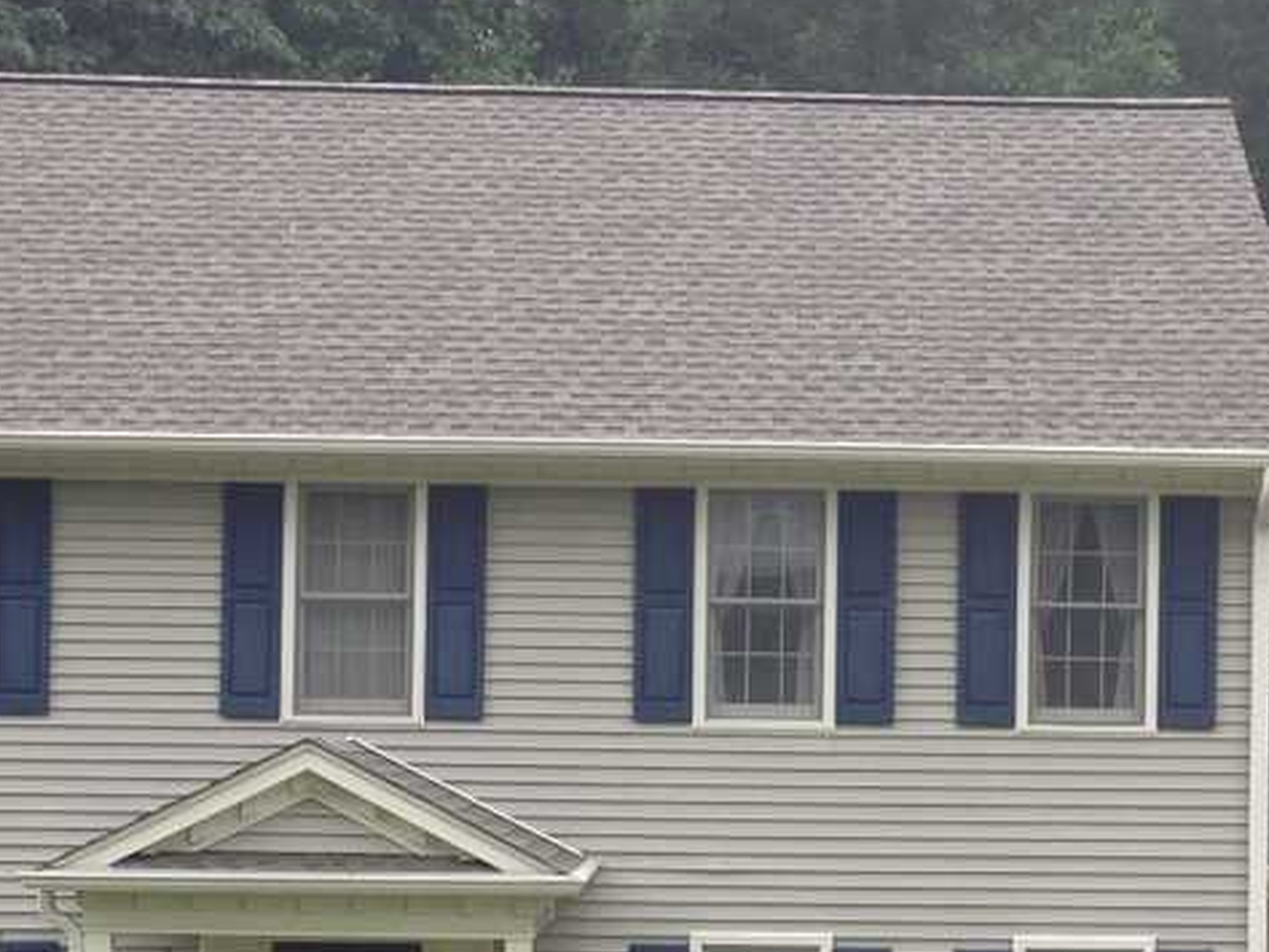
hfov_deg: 21.0
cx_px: 822
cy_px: 705
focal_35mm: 93
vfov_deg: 15.8
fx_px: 3410
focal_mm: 4.13
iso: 50
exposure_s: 1/236
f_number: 2.4
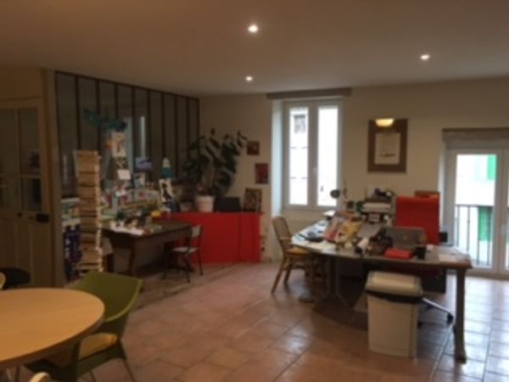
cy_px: 191
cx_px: 254
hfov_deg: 61.7
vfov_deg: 48.2
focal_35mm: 29
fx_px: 426
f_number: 2.2
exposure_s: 1/33
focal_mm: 4.15
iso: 200
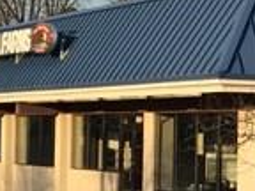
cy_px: 110
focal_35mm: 206
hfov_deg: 8.9
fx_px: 1518
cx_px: 542
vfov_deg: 7.2
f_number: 2.2
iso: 32
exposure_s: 1/989
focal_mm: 4.15
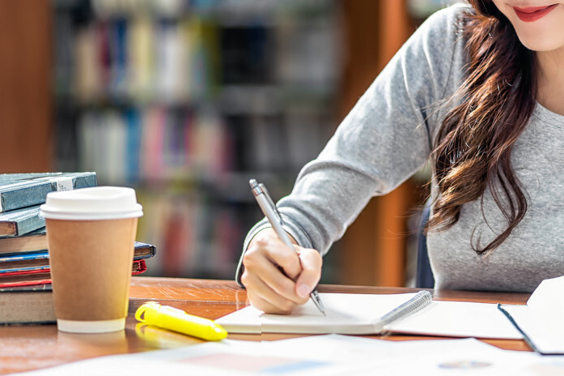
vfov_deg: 8.8
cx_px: 486
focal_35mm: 156
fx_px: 2443
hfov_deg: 13.1
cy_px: 97
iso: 100
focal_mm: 85
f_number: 2
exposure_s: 1/100
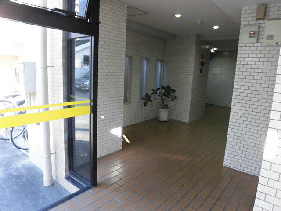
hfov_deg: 71.6
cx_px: 140
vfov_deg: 56.8
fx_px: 195
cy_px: 106
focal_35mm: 24
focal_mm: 4.3
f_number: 3.1
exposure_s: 1/40
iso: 320
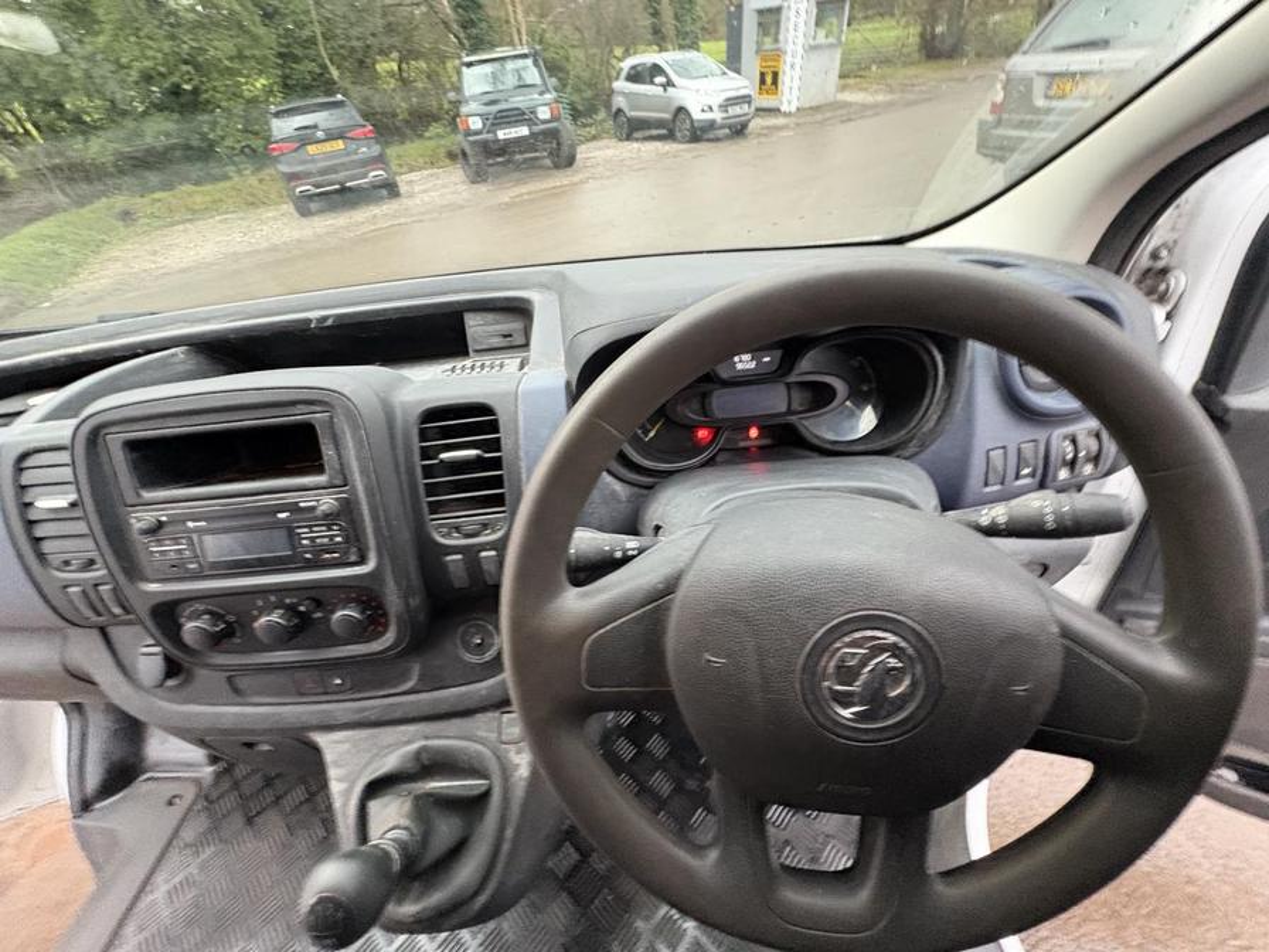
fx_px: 513
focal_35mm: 14
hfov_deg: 102.1
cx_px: 634
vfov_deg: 85.7
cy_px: 476
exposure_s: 1/60
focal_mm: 2.22
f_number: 2.2
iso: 800
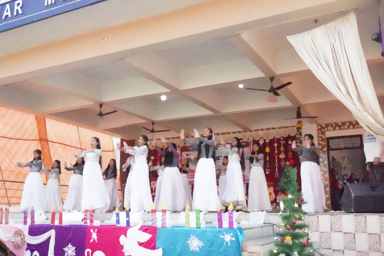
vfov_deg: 36.9
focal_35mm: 36
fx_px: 384
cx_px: 192
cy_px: 128
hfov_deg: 53.1
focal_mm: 36
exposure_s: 1/8000
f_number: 22
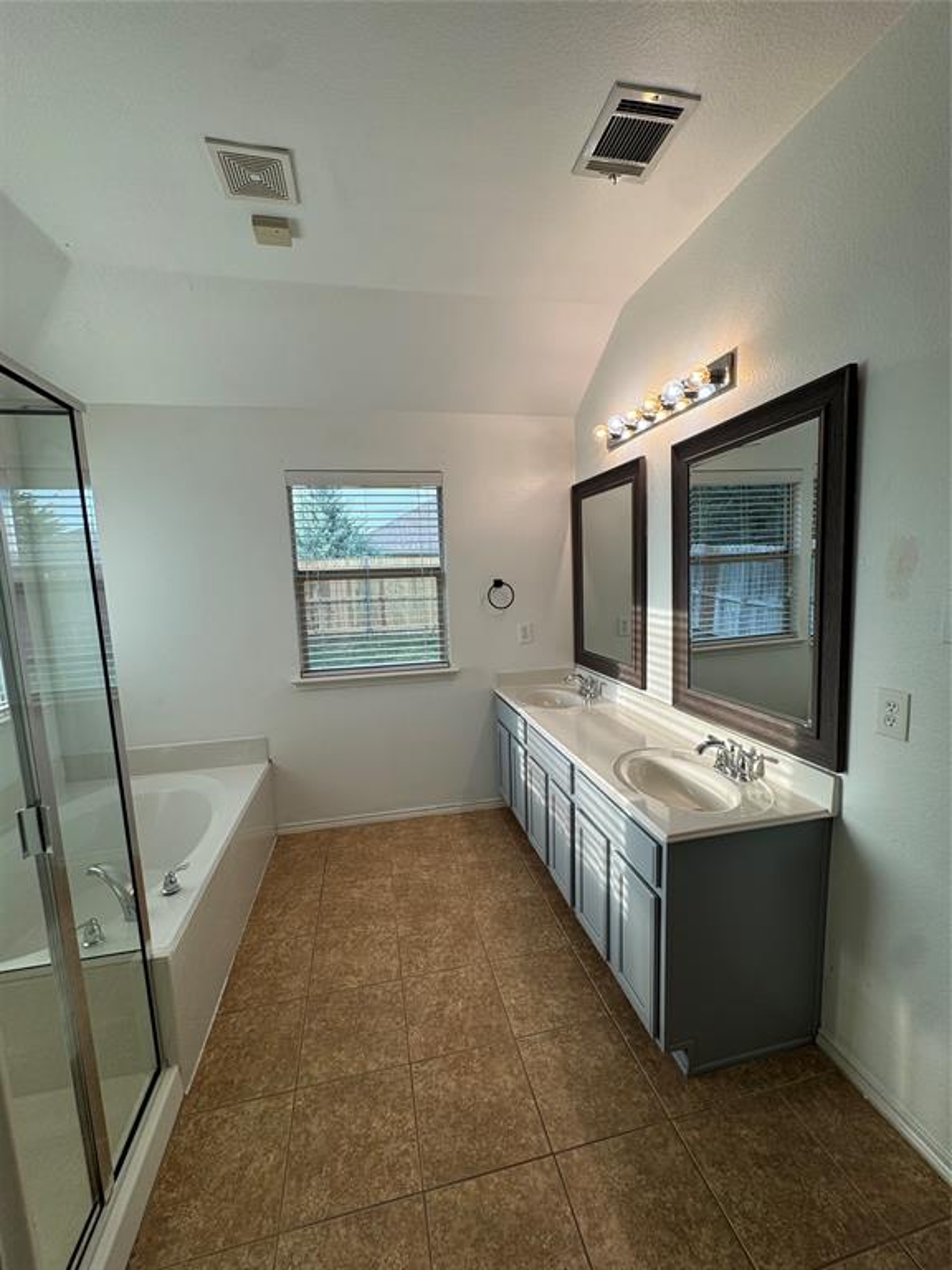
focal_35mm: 14
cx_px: 476
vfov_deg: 102.1
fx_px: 513
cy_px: 635
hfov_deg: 85.7
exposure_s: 1/120
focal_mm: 2.22
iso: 50
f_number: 2.2
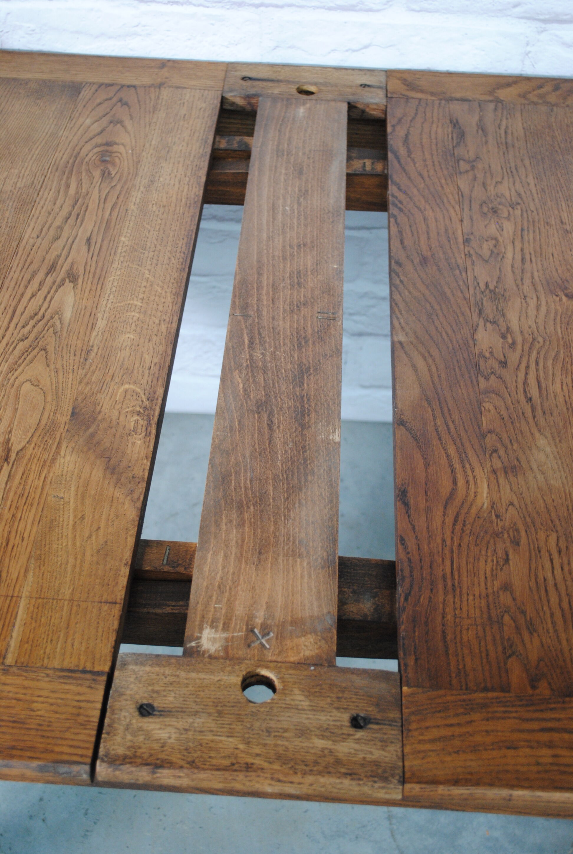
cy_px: 427
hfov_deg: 30.0
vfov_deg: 43.5
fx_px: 1069
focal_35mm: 45
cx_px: 286
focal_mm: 30
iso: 640
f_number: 4.5
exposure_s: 1/30
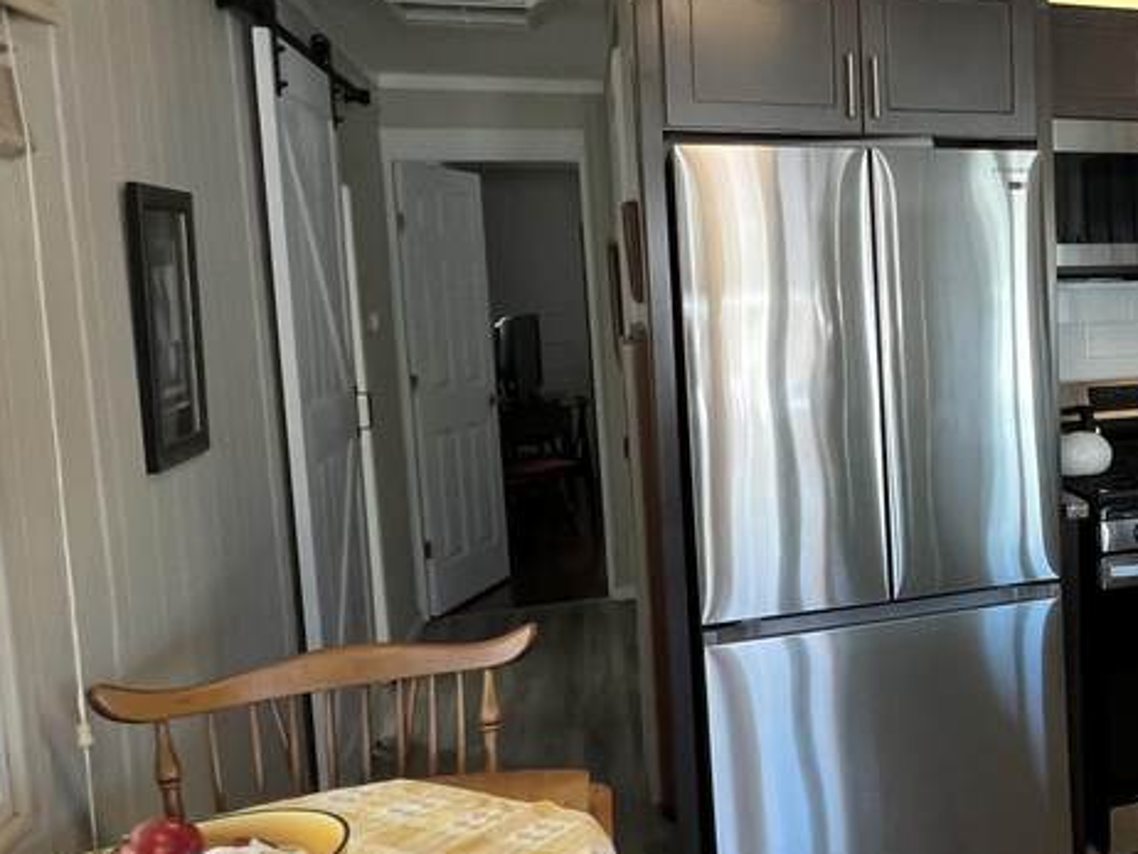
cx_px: 1155
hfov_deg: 43.5
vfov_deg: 39.6
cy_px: 379
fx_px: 1184
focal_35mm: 36
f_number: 1.8
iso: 250
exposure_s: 1/120
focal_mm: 1.57
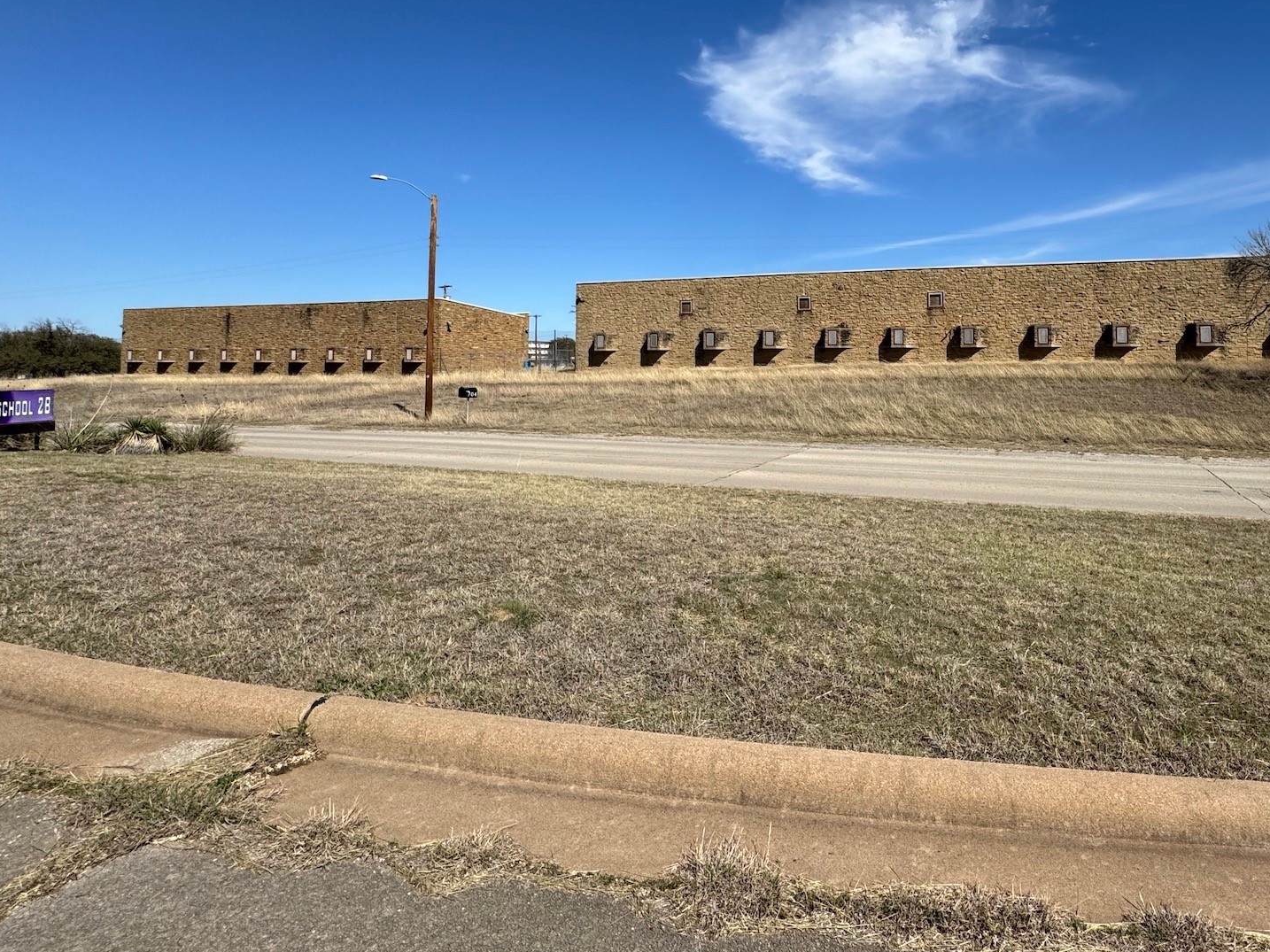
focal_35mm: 20
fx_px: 734
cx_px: 832
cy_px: 335
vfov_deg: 64.6
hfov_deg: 79.4
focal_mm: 2.22
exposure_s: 1/2985
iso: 50
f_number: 2.2
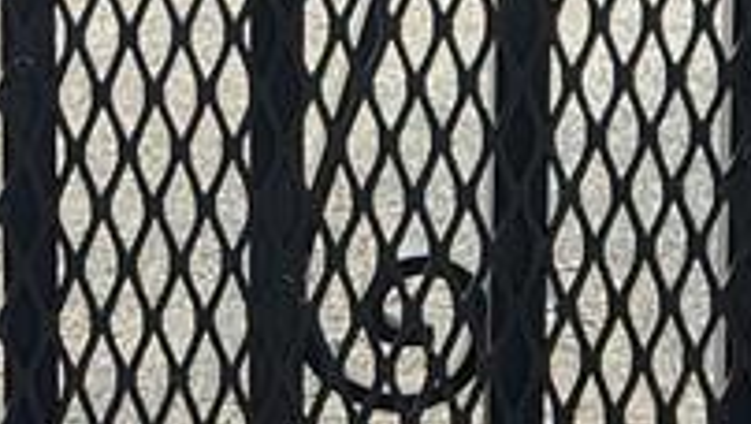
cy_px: -554
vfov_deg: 5.9
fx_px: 3946
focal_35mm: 198
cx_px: 134
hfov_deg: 10.8
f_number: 1.8
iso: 20
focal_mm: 5.4
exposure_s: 1/237
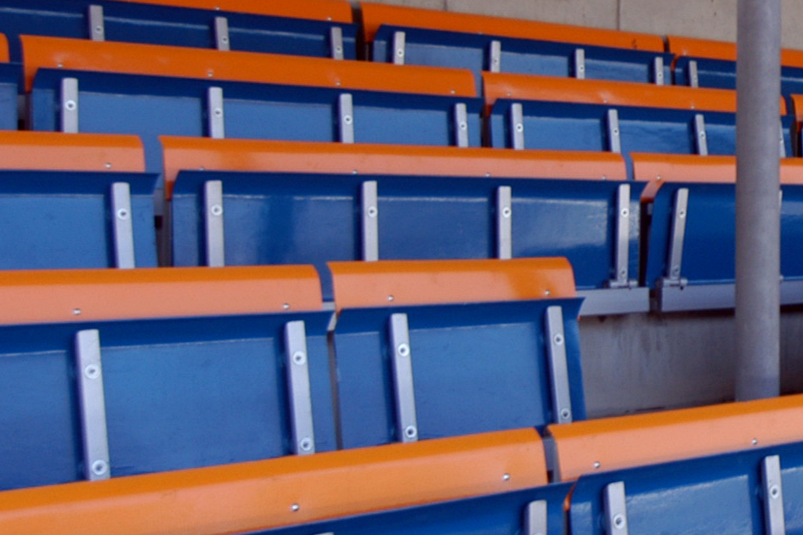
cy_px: 166
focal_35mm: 72
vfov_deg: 19.0
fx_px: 1597
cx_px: 970
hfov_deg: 25.3
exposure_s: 1/125
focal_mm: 15
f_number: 5.6
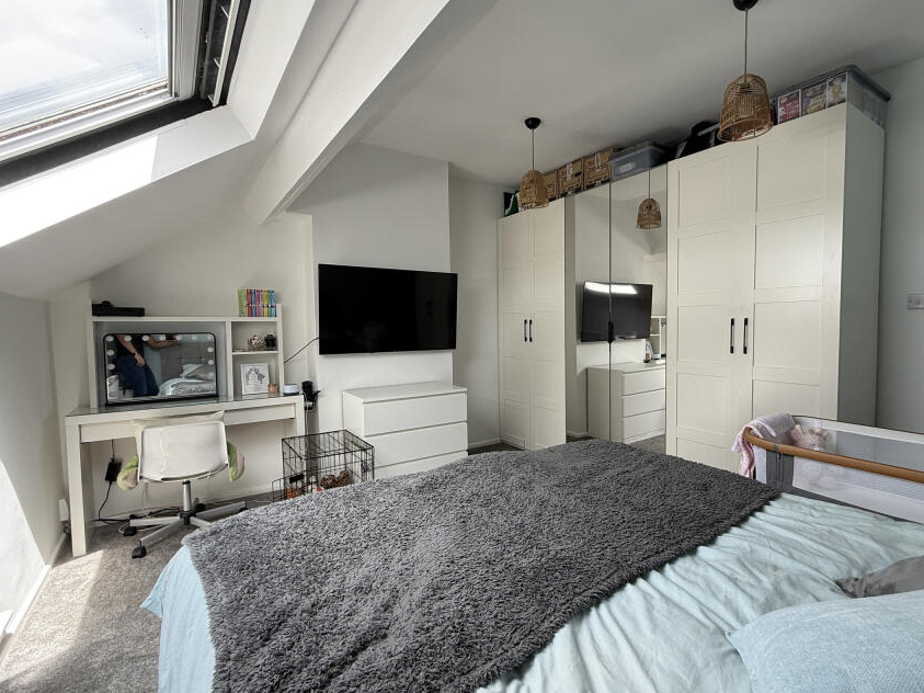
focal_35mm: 17
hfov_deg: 90.7
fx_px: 454
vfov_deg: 74.7
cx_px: 512
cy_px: 348
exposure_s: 1/99
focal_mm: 2.22
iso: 50
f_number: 2.2
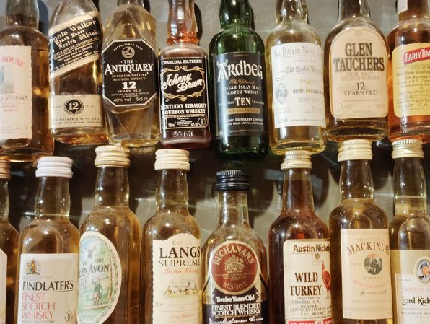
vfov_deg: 31.0
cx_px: 238
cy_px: 162
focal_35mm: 47
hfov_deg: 40.3
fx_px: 585
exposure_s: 1/20
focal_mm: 4.22
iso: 1967
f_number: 1.8
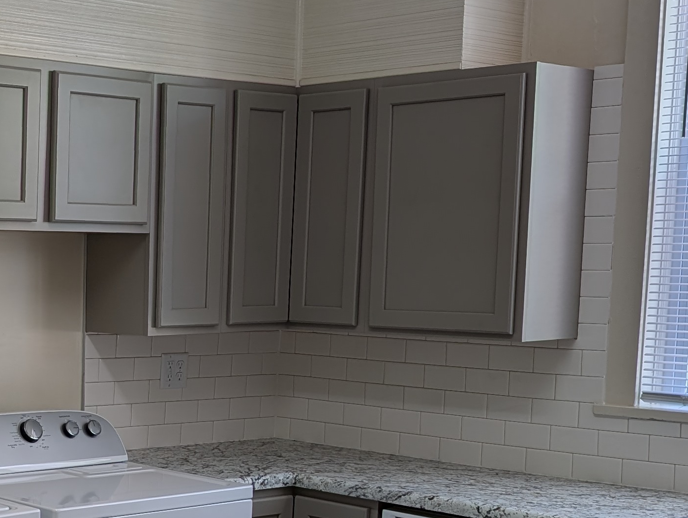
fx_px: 1393
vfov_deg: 20.5
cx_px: 2
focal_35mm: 70
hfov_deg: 26.3
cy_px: 489
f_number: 1.68
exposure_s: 1/44.4
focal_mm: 6.9
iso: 20
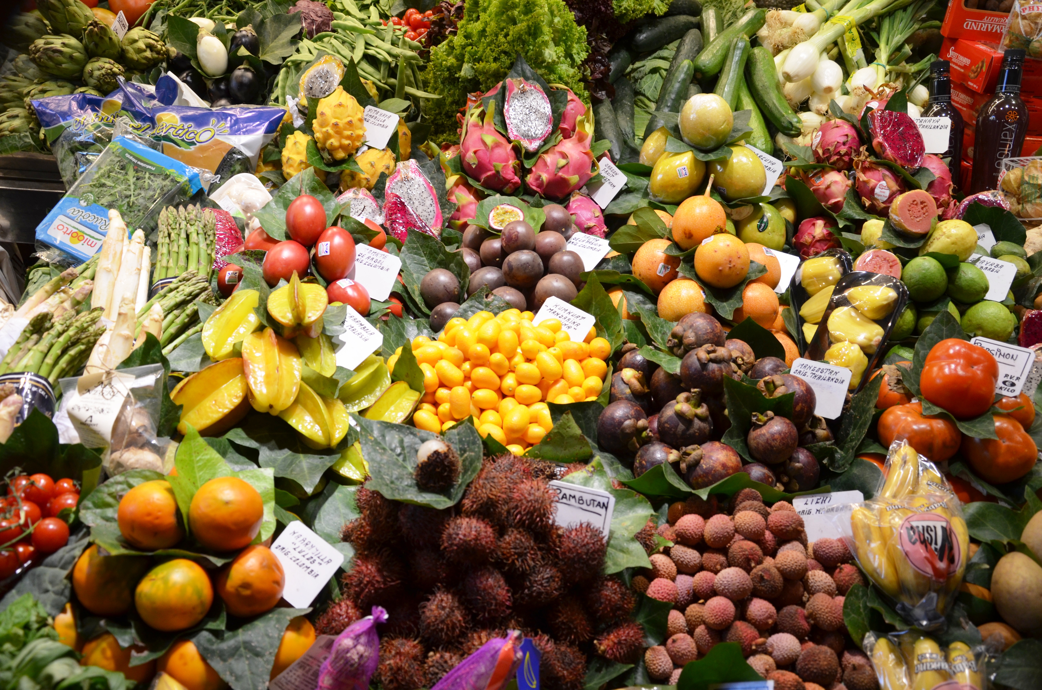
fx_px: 1083
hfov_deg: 51.4
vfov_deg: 35.3
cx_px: 521
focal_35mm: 38
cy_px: 345
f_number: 5
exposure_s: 1/100
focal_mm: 25
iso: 400
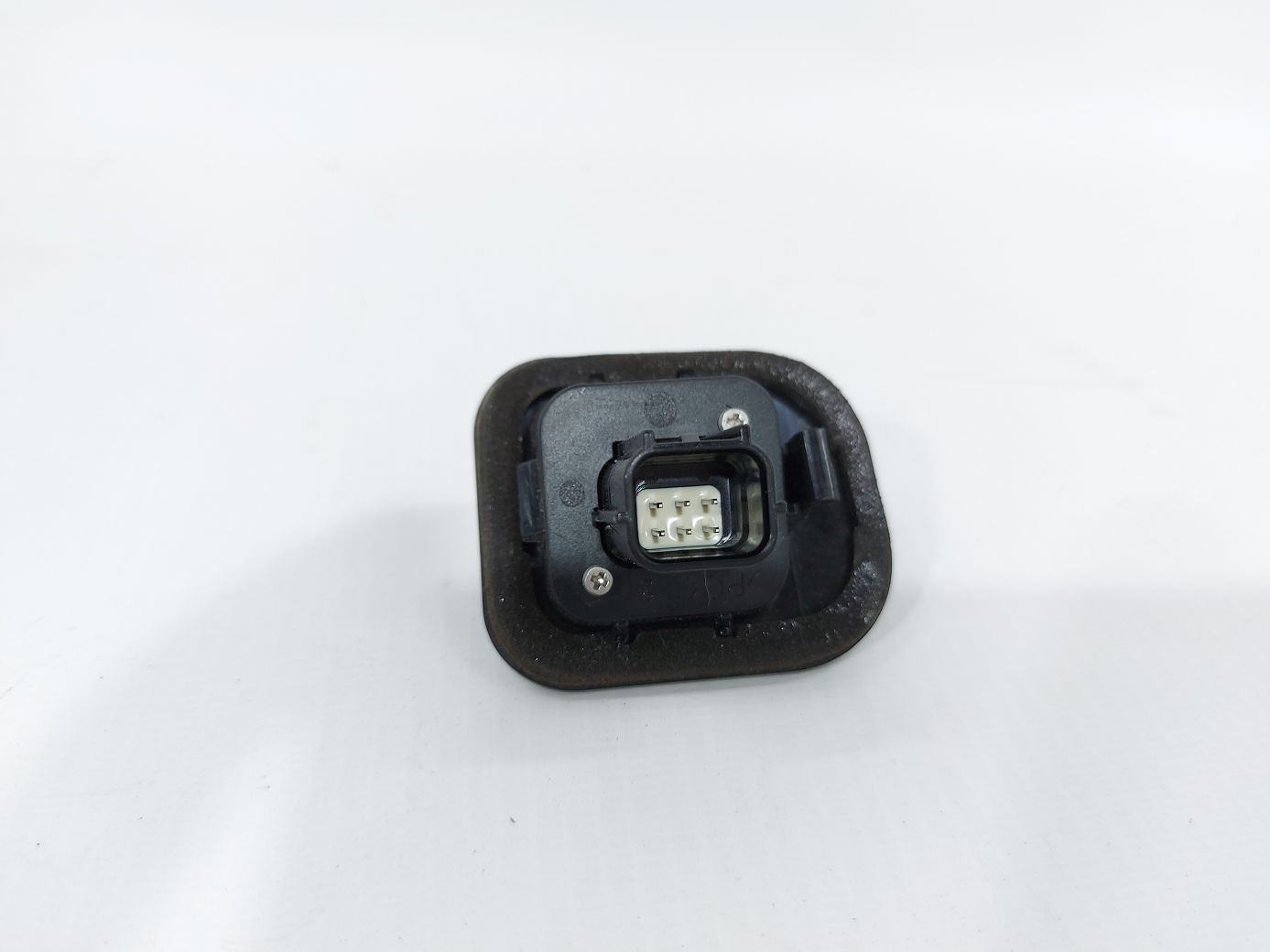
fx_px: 880
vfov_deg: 56.8
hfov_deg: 71.6
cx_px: 635
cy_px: 476
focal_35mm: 24
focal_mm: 5.23
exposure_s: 1/50
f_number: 1.8
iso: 64
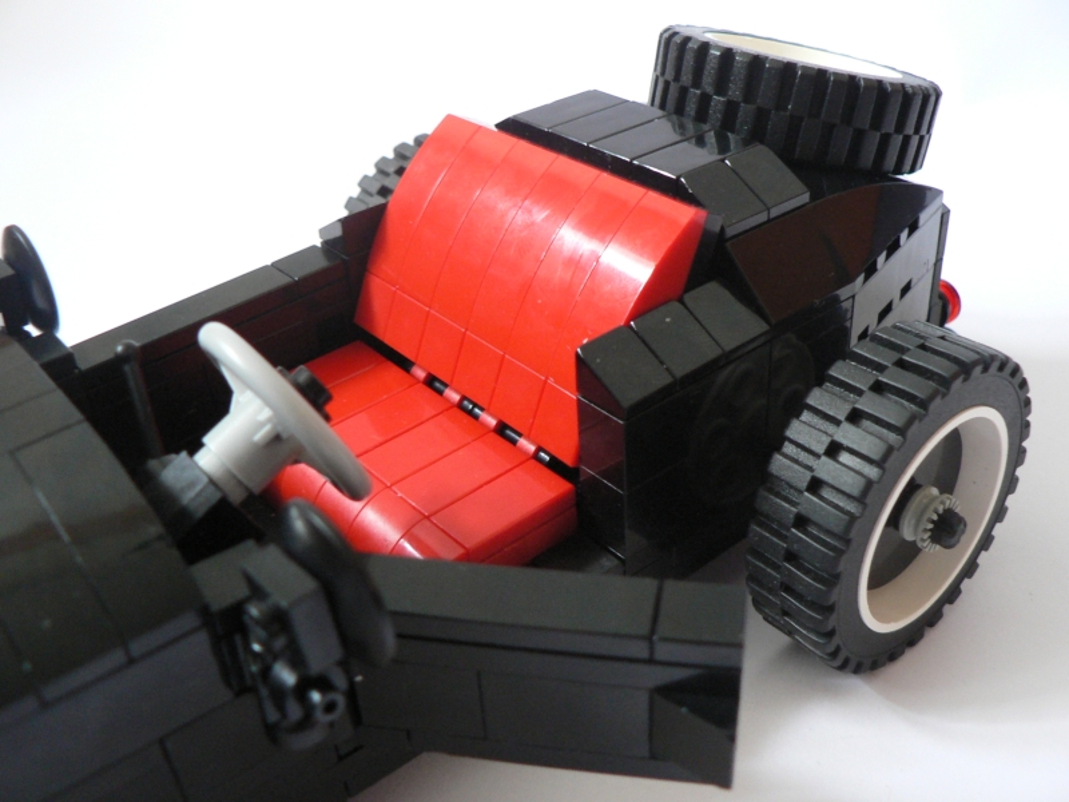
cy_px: 401
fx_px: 1112
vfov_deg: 39.7
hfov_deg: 51.4
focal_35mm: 36
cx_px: 534
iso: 200
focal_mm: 6
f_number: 2.8
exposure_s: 1/6
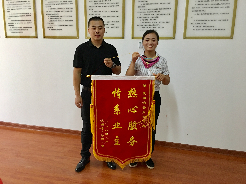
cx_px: 123
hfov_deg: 61.7
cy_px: 92
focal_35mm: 29
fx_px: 206
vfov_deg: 48.2
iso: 80
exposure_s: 1/10
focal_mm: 4.15
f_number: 2.2
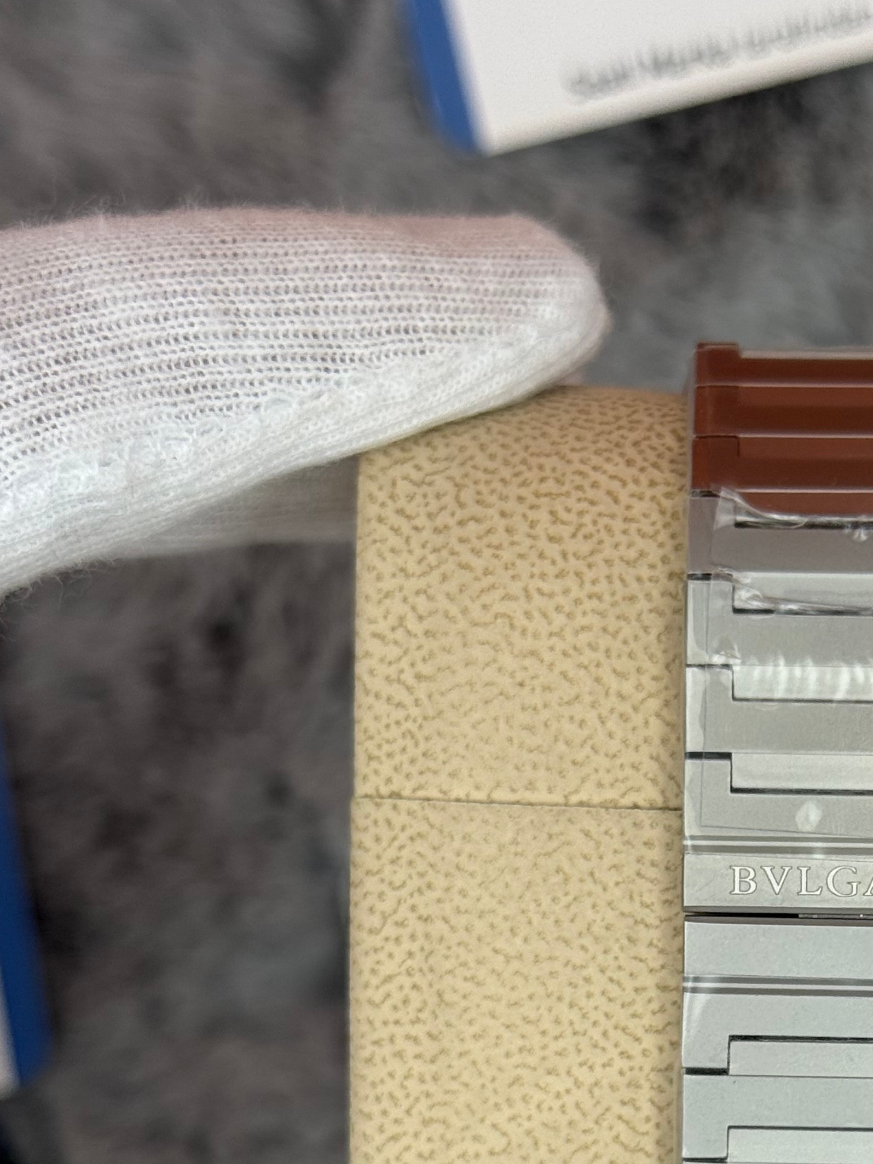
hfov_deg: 16.0
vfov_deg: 21.1
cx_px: 822
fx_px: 3060
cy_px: 1019
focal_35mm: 91
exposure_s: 1/885
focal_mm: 6.76
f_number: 1.78
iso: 64
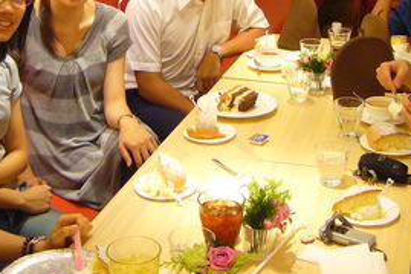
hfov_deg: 30.8
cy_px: 51
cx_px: 257
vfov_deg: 20.6
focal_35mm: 65
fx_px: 742
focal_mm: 4.6
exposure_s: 1/13
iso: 160
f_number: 2.8
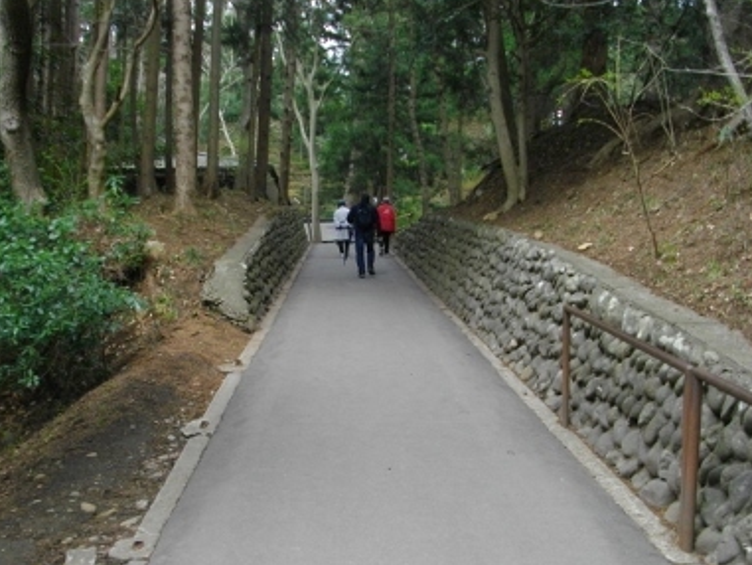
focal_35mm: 42
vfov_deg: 34.3
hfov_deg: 44.8
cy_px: 325
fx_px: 913
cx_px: 365
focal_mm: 5.7
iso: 219
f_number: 2.9
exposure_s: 1/100
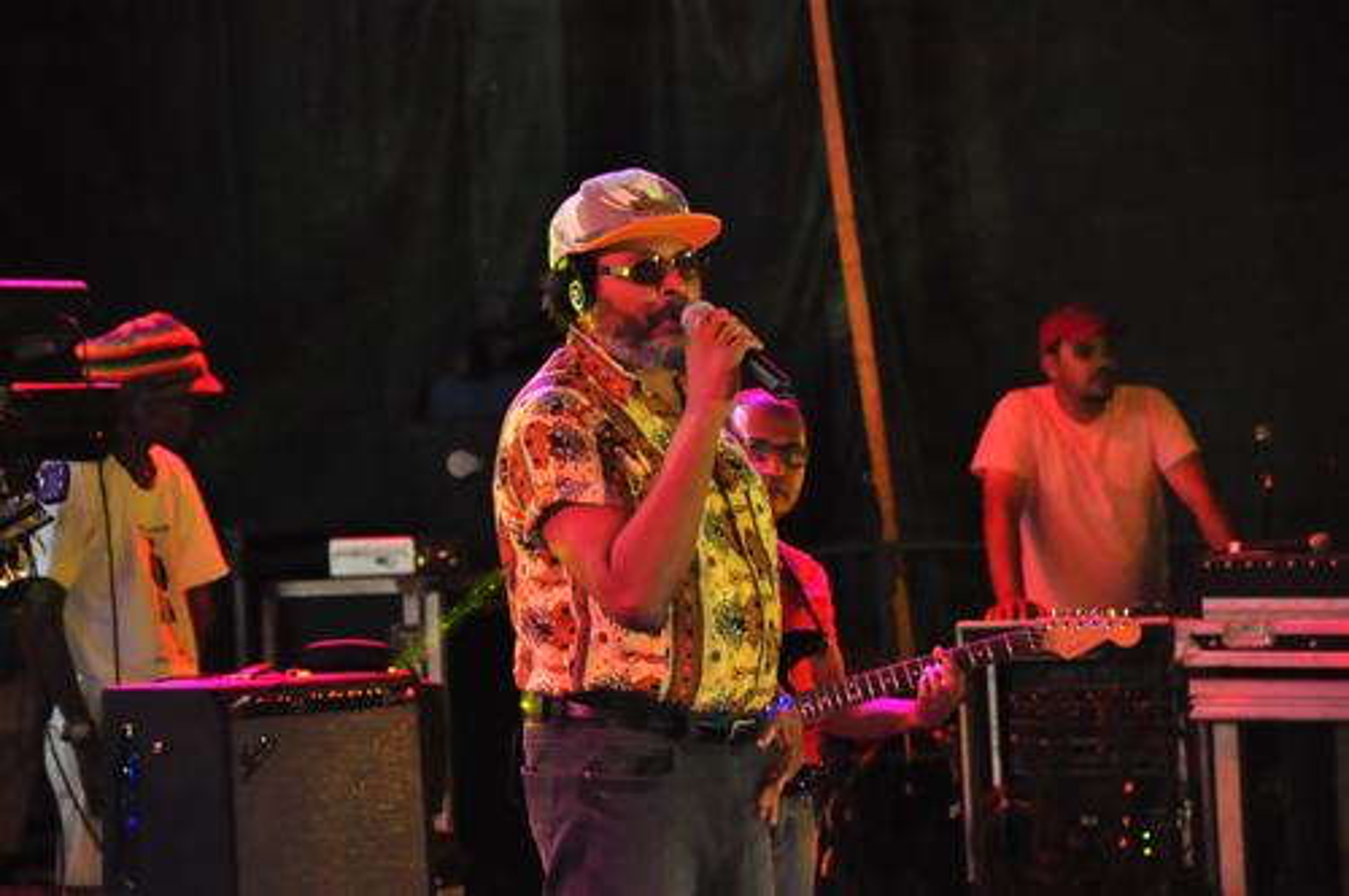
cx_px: 674
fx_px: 5894
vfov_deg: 8.7
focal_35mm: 158
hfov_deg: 13.1
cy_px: 448
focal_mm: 105
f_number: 6.3
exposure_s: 1/80
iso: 3200
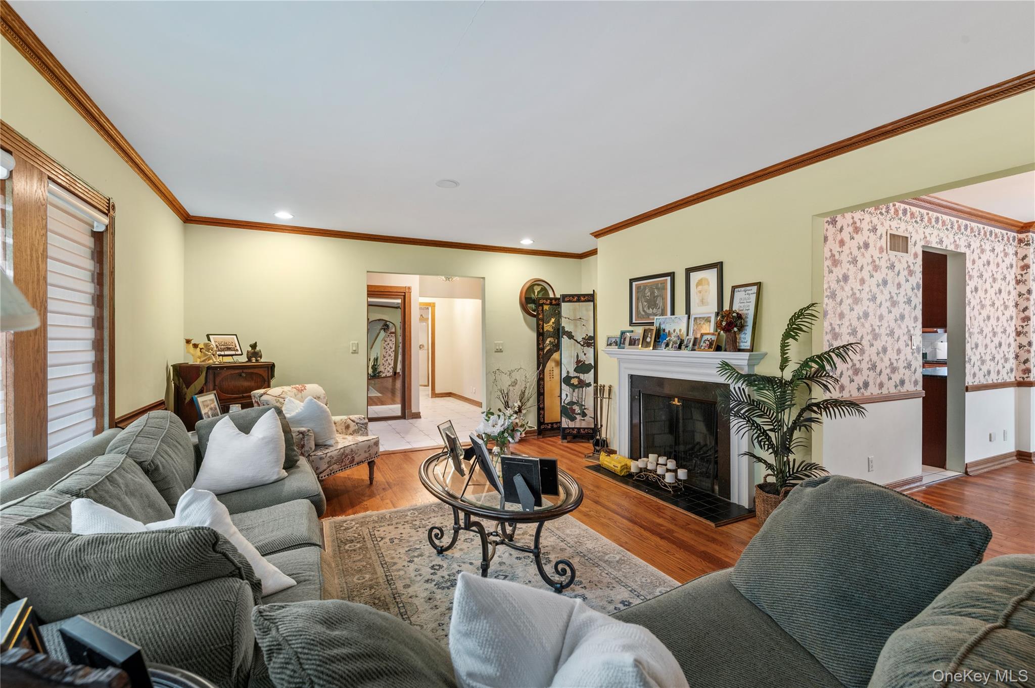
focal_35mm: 15
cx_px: 518
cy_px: 344
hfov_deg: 100.4
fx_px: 431
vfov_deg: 77.2
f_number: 8
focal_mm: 15
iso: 500
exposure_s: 1/3
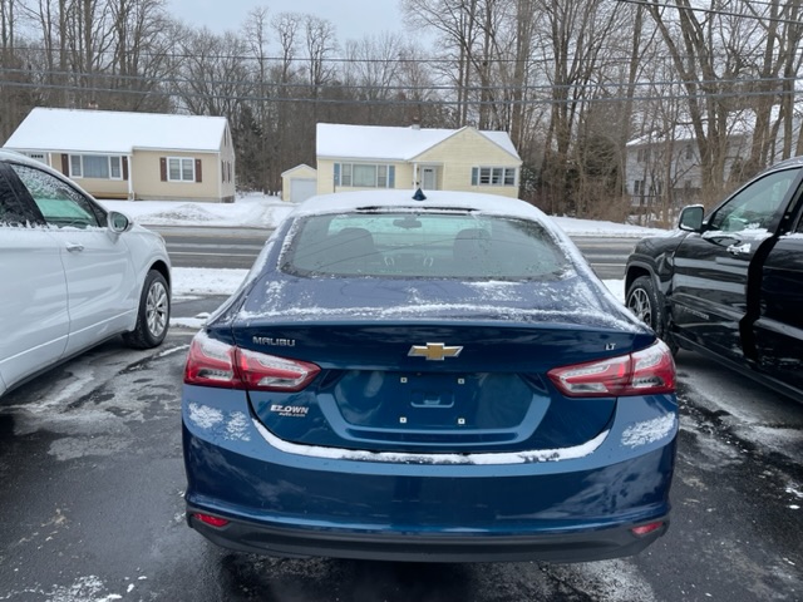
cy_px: 301
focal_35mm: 26
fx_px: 603
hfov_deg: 67.3
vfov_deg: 53.1
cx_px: 402
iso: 32
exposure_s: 1/831
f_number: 1.6
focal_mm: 4.2
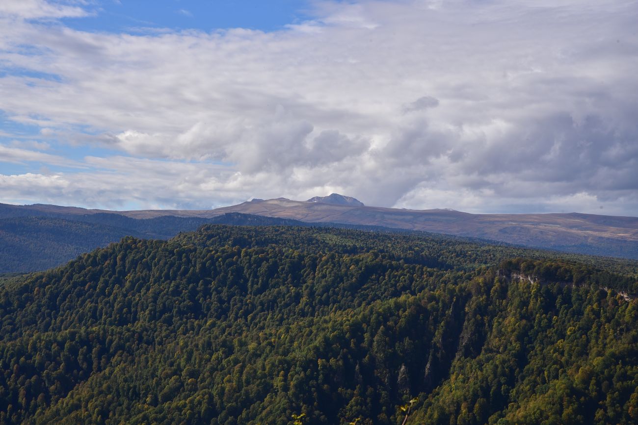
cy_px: 212
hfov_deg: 35.6
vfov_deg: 24.2
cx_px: 319
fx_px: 992
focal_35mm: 56
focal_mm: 56
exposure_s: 1/125
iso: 100
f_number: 14
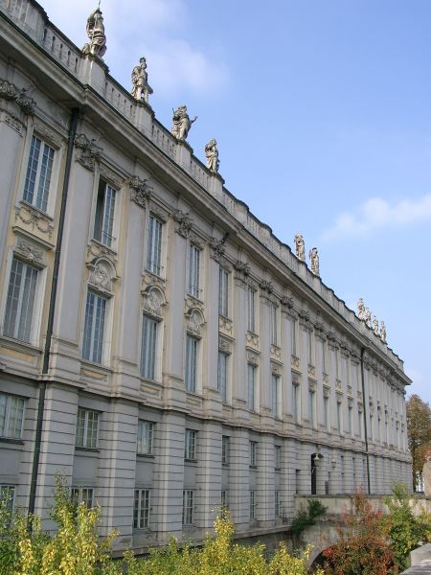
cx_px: 216
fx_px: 564
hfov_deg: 41.8
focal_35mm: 34
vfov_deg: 54.0
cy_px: 288
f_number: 4
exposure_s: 1/402
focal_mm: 7.13
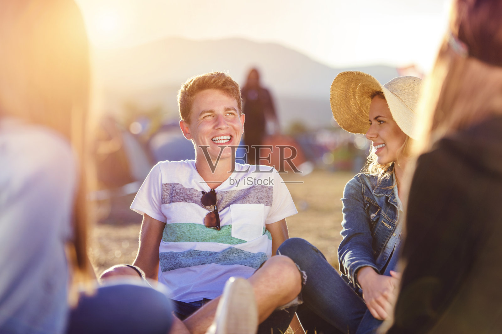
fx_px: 1561
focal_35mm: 112
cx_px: 251
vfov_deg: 12.2
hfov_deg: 18.3
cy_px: 167
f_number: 3.2
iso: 200
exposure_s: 1/800
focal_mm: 112
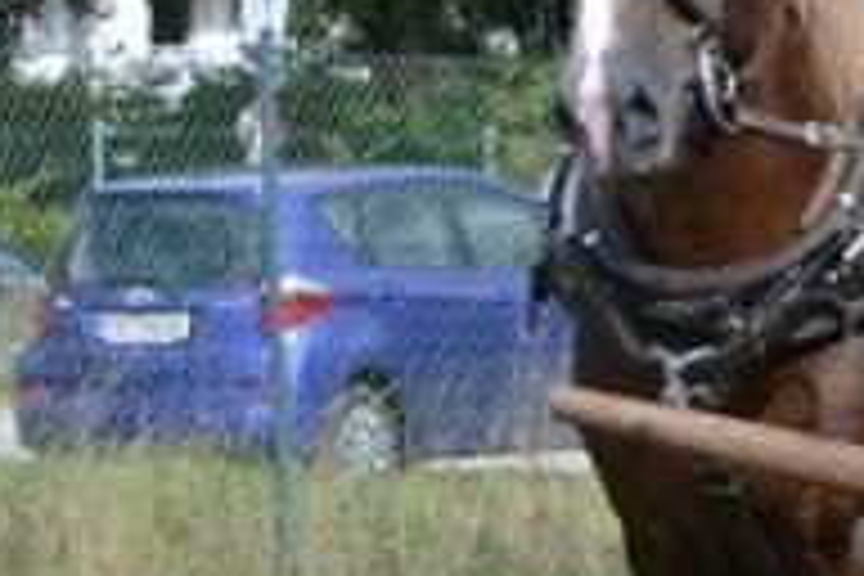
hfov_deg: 4.7
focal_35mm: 441
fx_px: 10575
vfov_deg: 3.1
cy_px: 722
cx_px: 765
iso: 100
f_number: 7.1
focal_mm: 55
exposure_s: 1/200
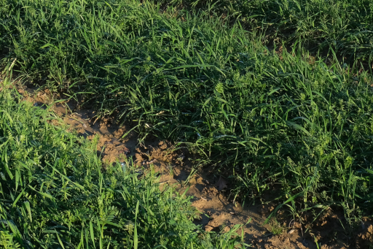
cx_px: 171
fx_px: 777
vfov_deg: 17.8
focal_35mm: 75
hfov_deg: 27.0
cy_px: 18
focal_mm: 21.4
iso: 640
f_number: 10
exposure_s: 1/250
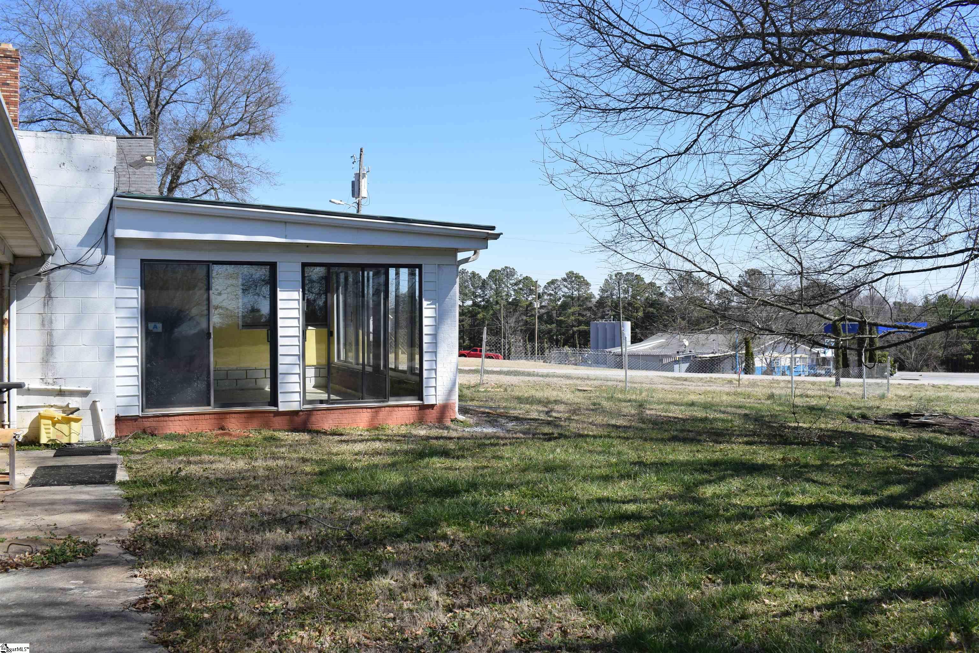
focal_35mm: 33
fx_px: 897
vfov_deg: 40.0
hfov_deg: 57.2
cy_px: 326
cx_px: 490
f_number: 9
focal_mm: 22
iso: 200
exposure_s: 1/320
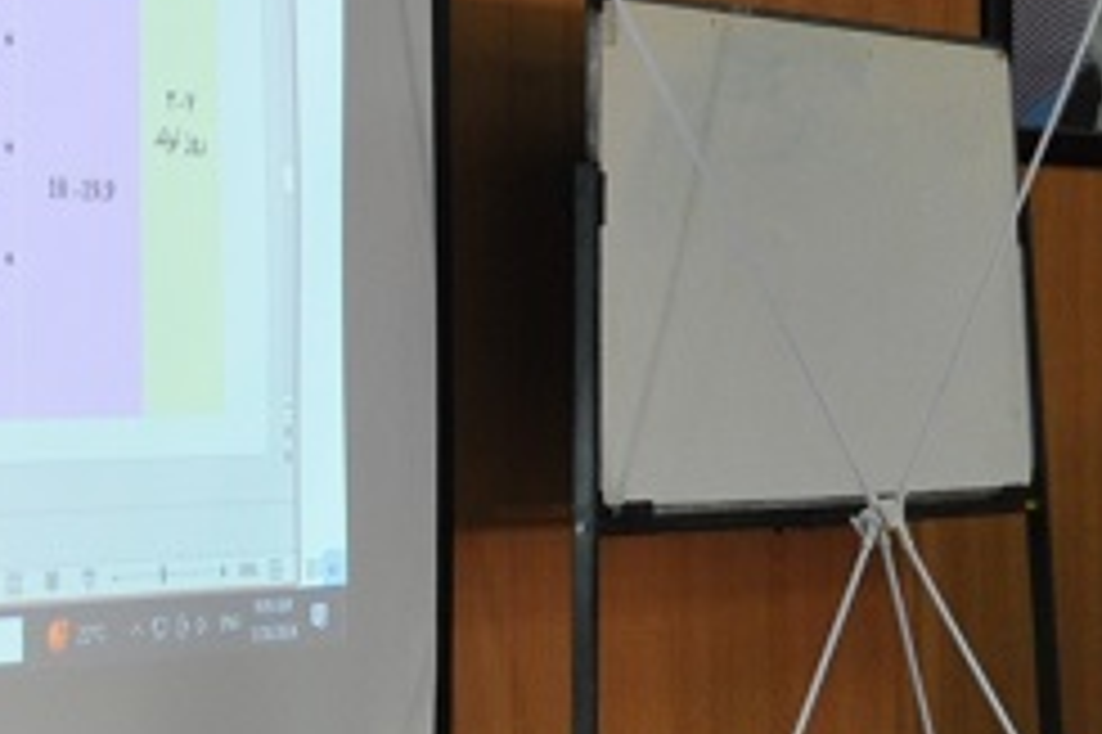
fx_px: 3977
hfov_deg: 14.2
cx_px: -771
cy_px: 146
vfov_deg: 10.5
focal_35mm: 130
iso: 800
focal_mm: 22
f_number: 3.8
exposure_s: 1/50
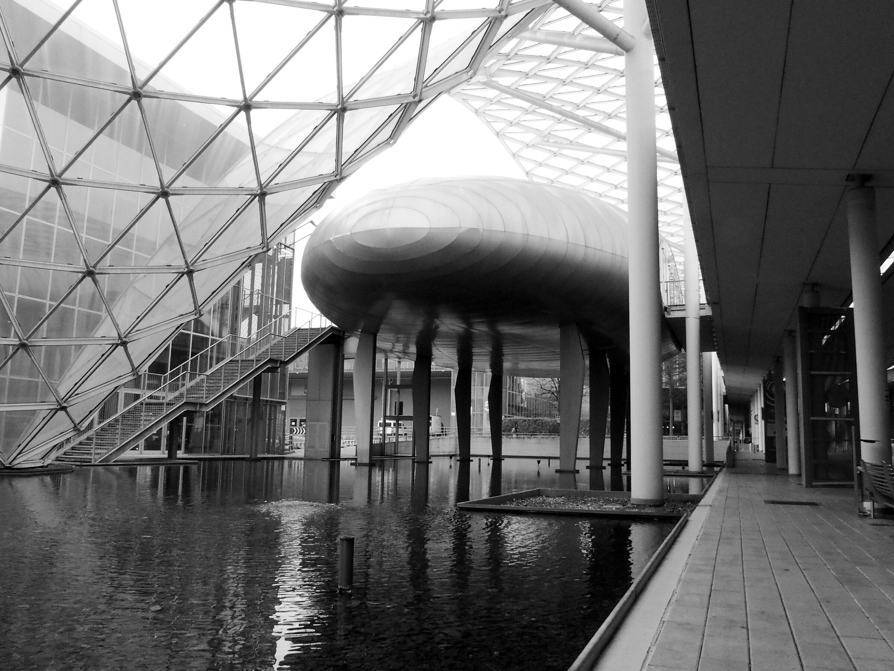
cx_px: 447
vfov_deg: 49.7
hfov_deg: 63.4
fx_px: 723
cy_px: 336
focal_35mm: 28
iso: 1000
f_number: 8
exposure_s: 1/250
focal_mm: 6
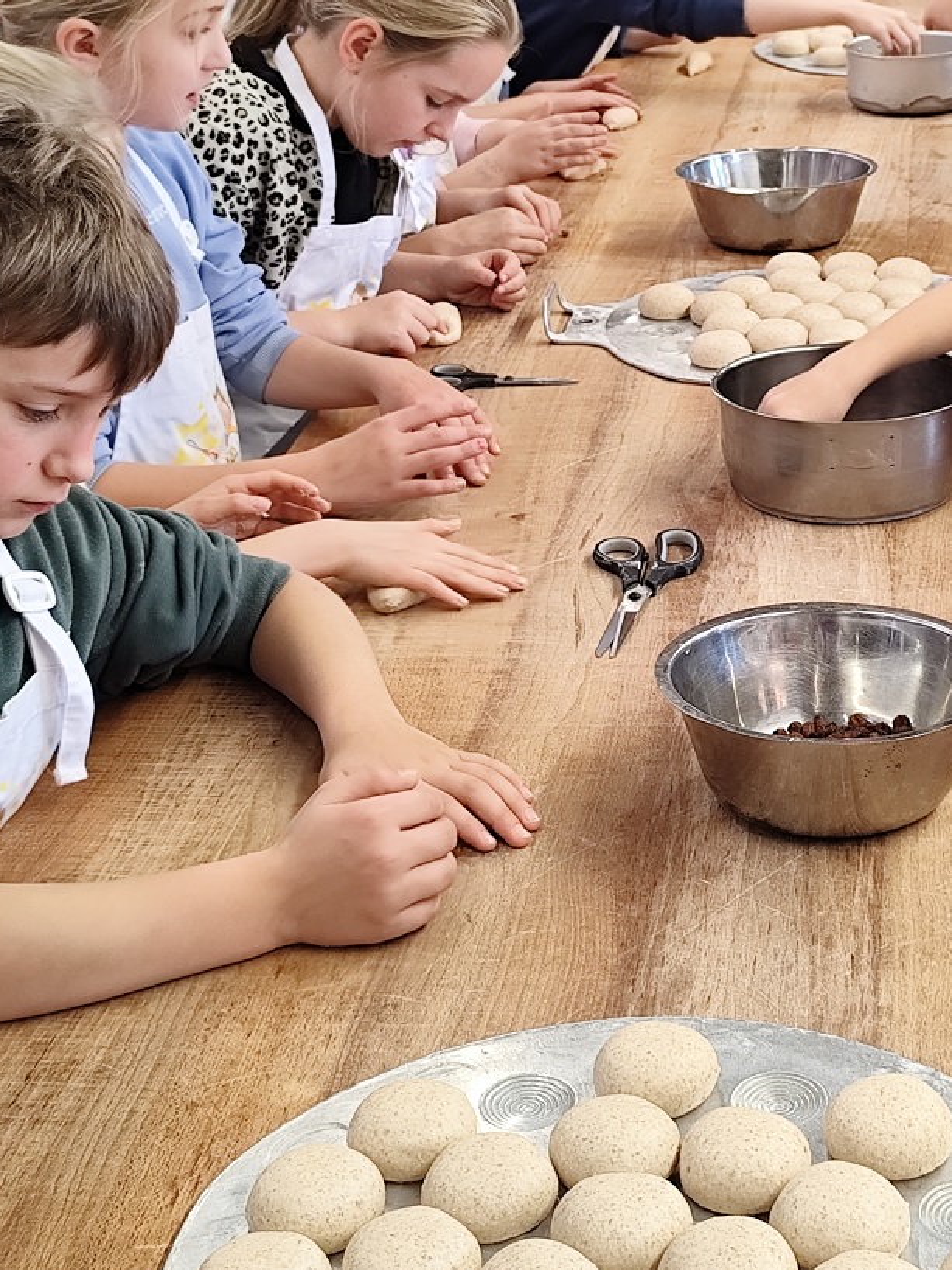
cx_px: 704
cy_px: 342
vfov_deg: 31.7
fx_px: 2200
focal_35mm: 60
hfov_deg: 24.2
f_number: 1.65
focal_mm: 6.19
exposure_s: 1/100
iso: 400
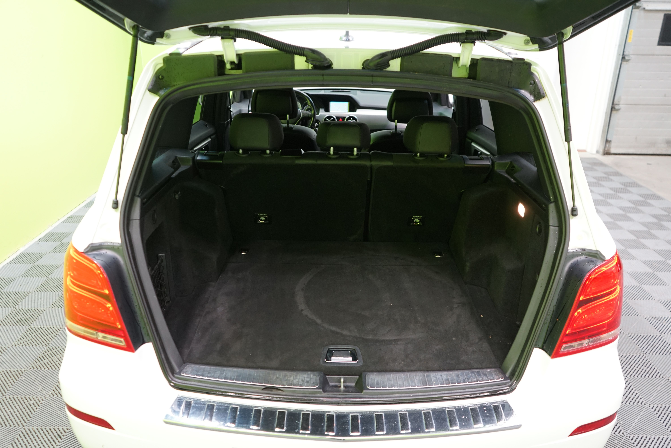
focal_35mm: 28
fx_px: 522
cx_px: 336
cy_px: 224
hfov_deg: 65.5
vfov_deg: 46.4
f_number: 3.5
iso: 800
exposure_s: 1/30
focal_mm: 28
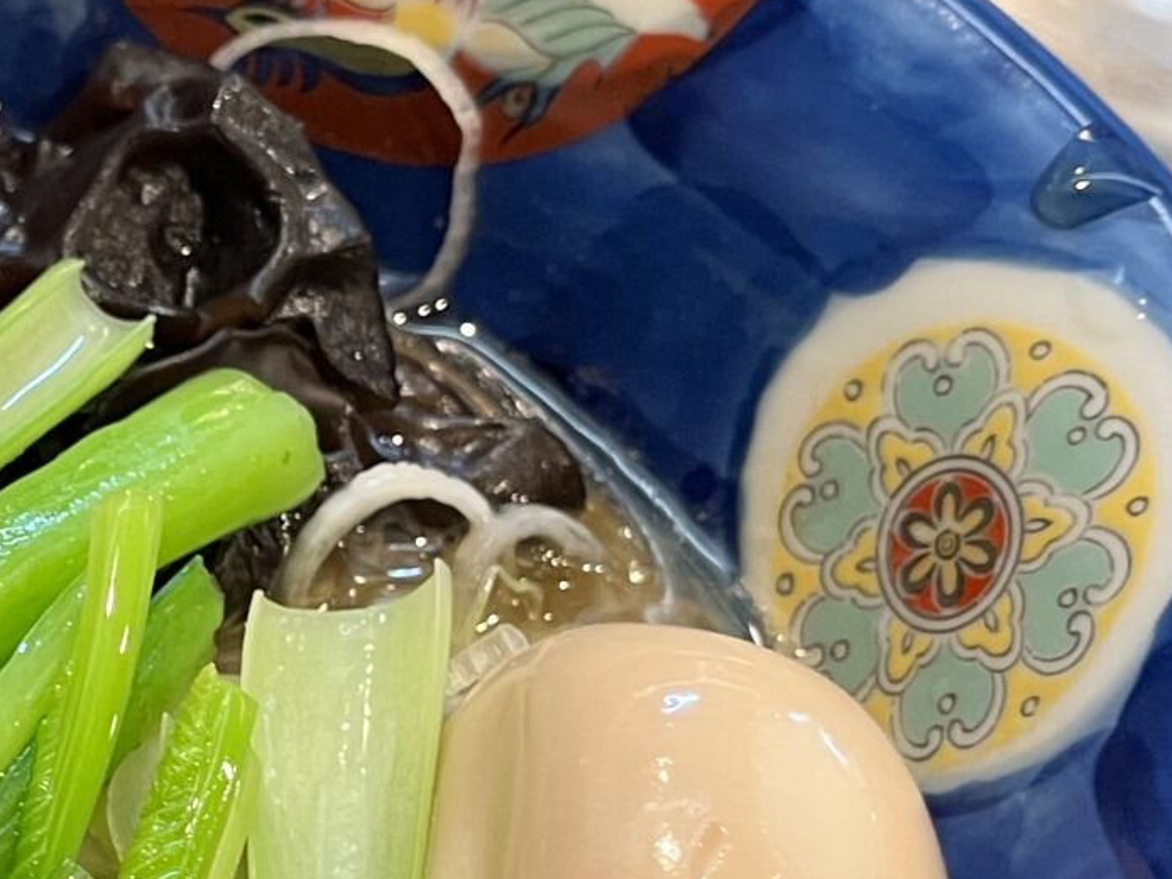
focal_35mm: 96
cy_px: 739
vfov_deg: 15.3
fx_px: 3251
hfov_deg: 19.3
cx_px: -232
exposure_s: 1/50
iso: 200
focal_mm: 5.1
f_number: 1.6
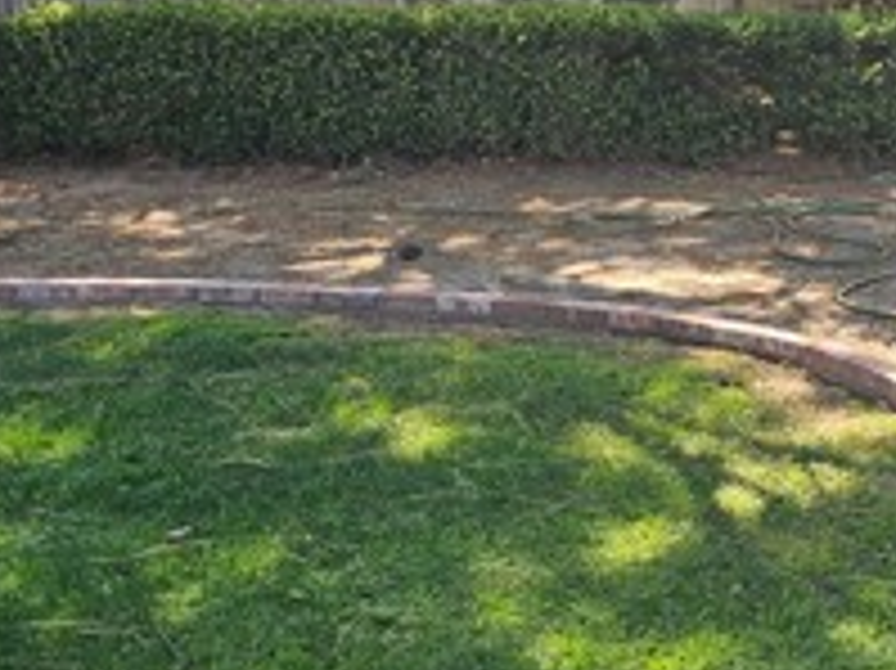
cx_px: 905
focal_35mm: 74
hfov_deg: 25.0
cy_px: 157
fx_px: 1914
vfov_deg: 19.7
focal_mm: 6.3
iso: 10
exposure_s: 1/120
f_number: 1.7
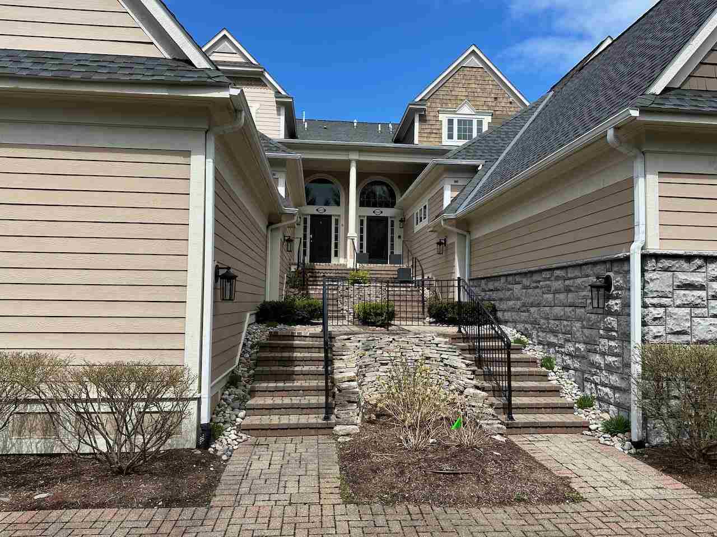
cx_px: 358
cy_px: 268
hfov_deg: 71.6
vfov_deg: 56.8
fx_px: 497
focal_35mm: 24
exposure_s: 1/3472
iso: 80
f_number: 1.78
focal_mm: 6.86
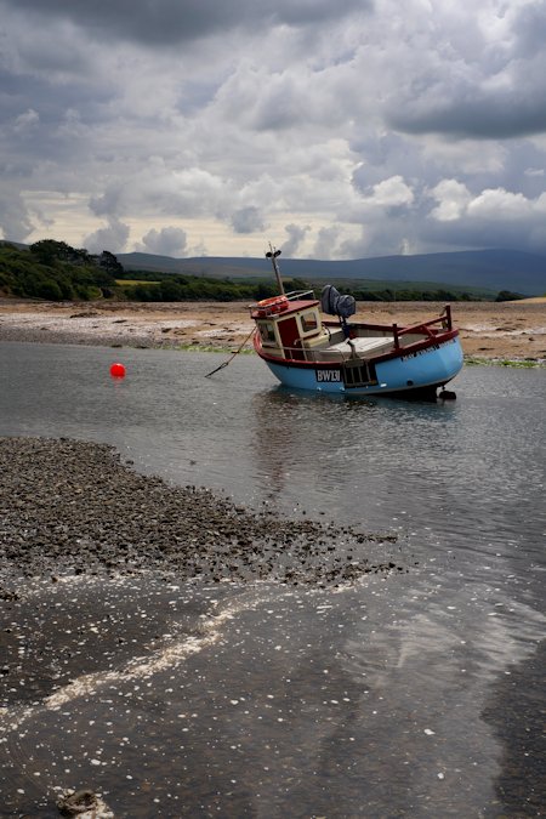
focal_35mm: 53
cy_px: 410
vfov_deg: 37.5
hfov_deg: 25.5
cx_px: 273
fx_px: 1206
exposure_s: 1/170
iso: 200
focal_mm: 35
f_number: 16
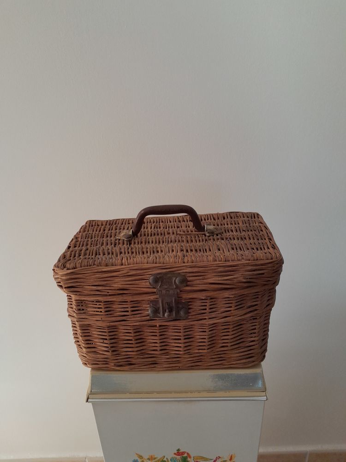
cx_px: 173
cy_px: 231
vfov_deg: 65.3
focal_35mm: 27
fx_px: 360
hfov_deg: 51.4
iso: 200
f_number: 1.8
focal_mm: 4
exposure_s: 1/60
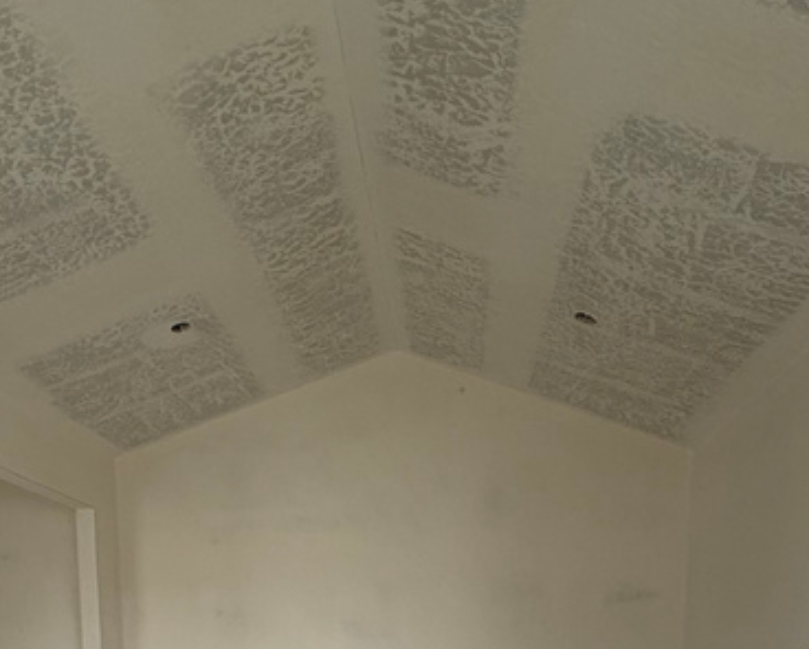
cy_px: 818
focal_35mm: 38
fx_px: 911
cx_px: 396
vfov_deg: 31.4
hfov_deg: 47.9
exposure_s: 1/99
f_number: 2.2
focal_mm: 2.22
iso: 160
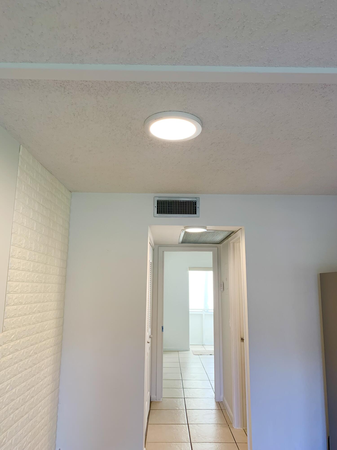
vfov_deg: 67.3
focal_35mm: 26
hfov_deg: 53.1
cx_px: 168
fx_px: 337
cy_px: 225
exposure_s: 1/120
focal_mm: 4.25
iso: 80
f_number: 1.8
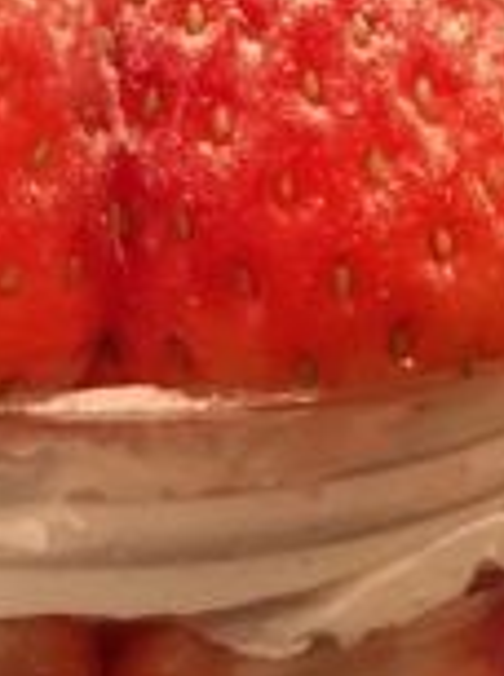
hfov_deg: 10.9
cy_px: 300
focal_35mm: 133
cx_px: -77
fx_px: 2593
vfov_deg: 14.9
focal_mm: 4.15
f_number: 2.2
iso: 200
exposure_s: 1/30
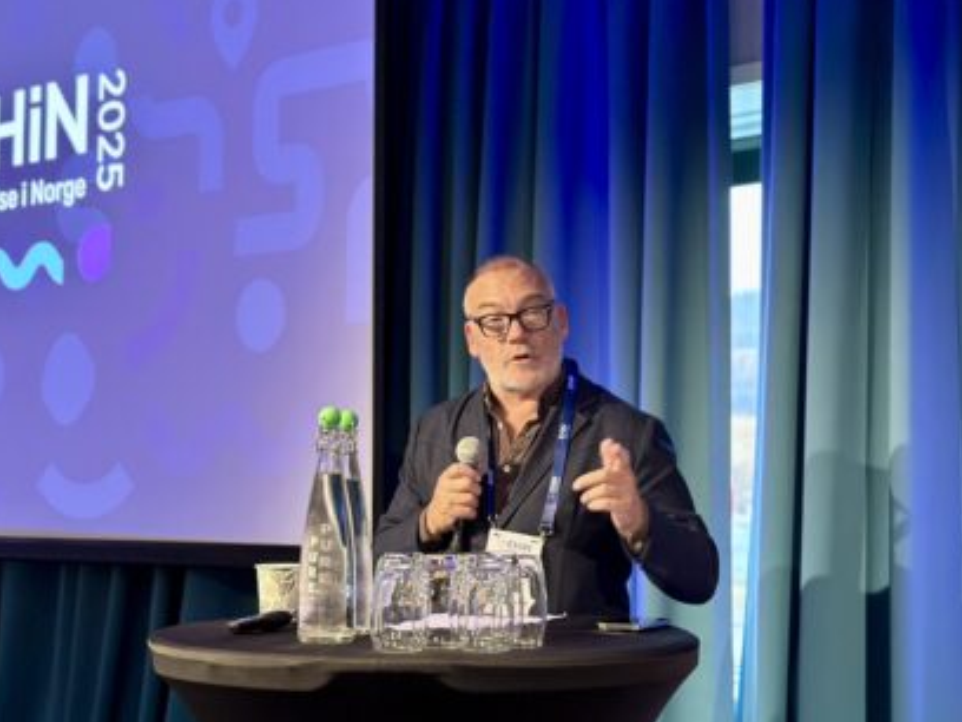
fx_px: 1417
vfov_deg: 28.6
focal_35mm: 51
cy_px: 369
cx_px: 461
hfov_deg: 37.5
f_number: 1.78
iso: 500
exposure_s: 1/38
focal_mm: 6.86
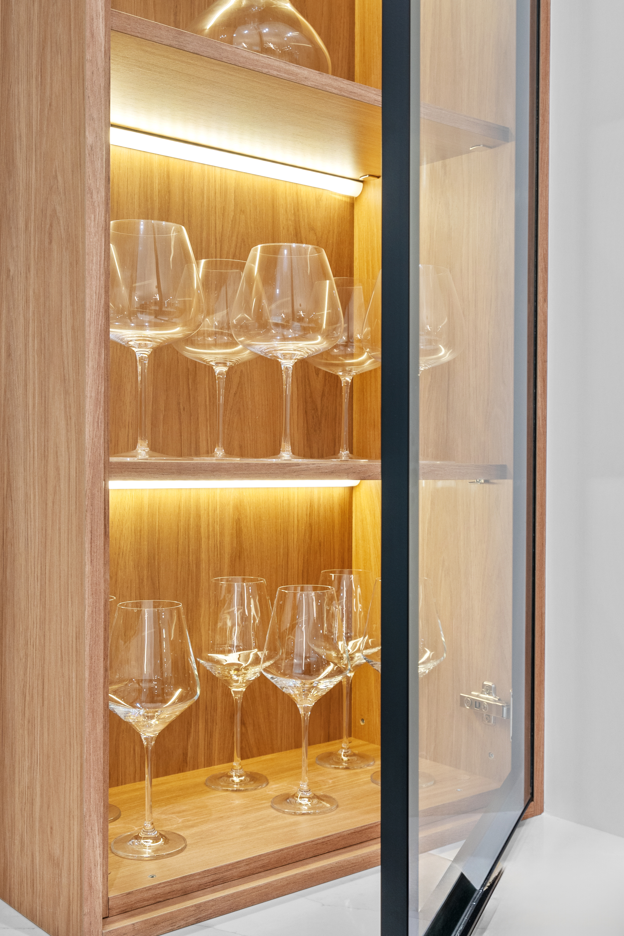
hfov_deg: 31.9
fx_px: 1092
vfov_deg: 46.4
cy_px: 468
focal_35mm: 42
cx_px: 312
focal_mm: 28
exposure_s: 1/2
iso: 320
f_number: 7.1
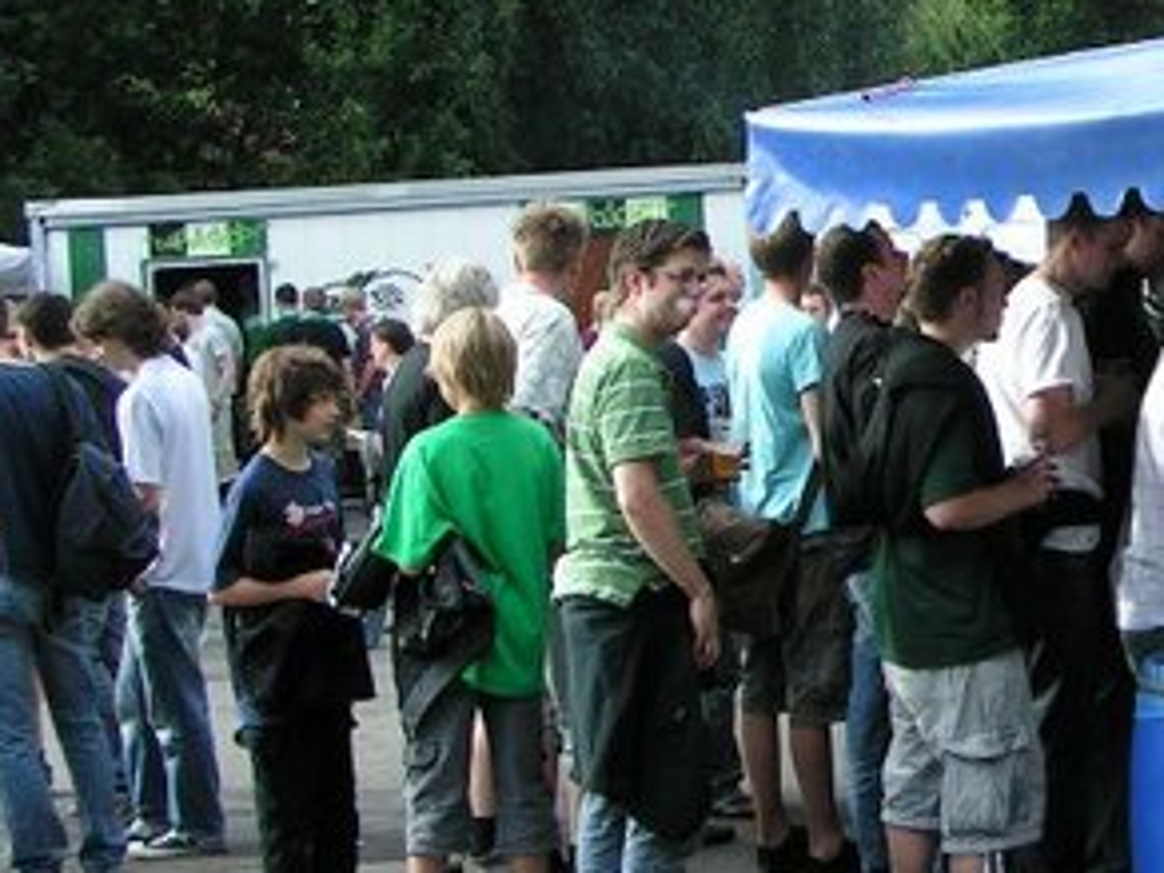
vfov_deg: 18.9
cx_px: 1148
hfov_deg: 24.0
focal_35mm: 78
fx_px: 2623
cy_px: 351
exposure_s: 1/160
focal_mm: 5.8
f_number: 5
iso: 50
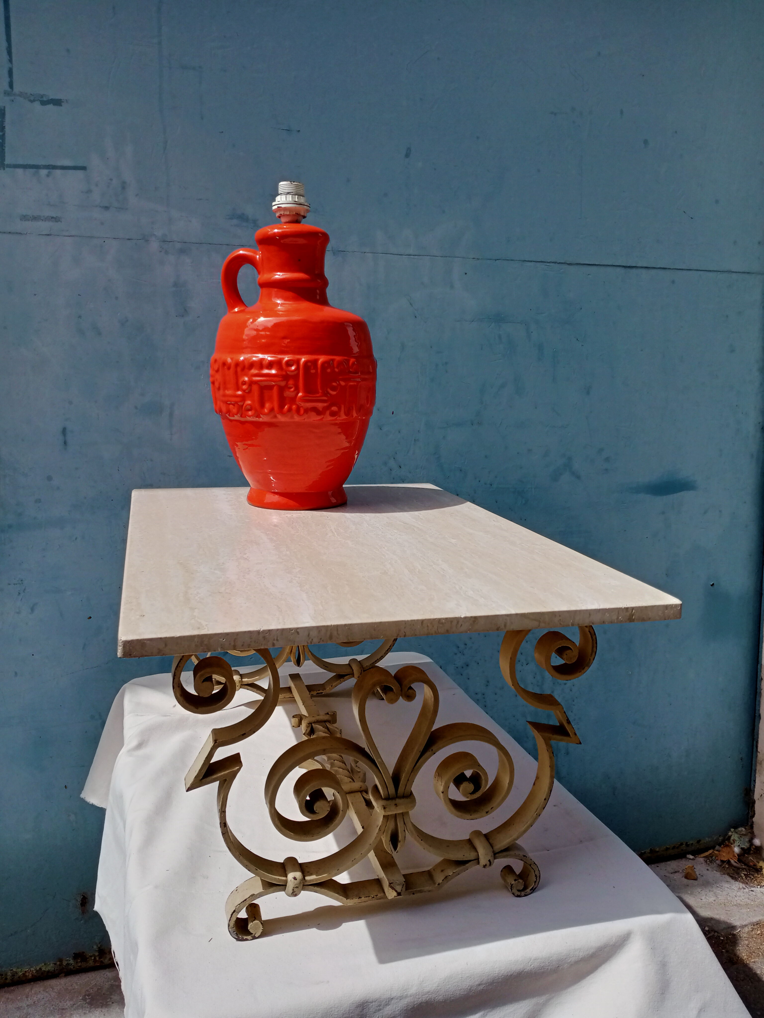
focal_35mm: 28
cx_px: 382
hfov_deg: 49.7
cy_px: 509
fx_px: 824
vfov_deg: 63.4
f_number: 1.8
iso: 111
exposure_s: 1/1912
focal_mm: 4.05
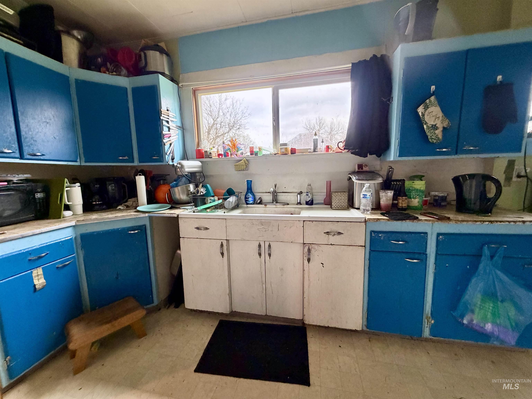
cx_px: 266
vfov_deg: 85.7
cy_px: 200
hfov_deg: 102.1
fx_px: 215
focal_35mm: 14
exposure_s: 1/60
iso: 400
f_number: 2.2
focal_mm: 2.22
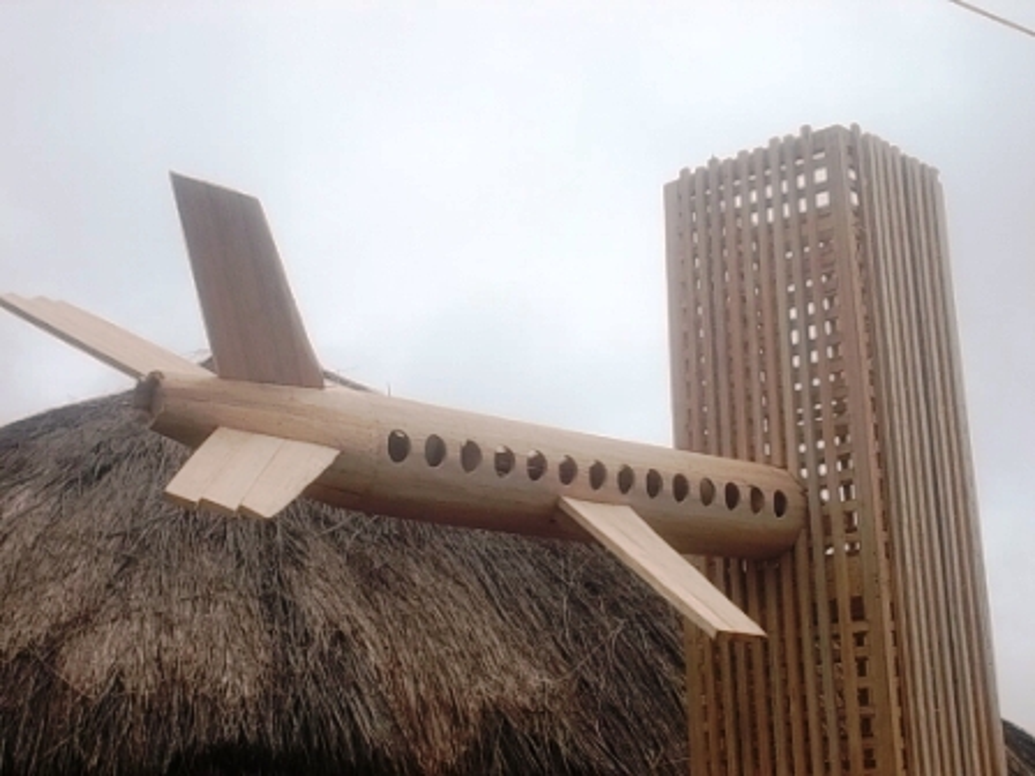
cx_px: 518
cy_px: 388
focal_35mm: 56
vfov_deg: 26.1
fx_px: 1674
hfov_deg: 34.3
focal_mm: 7.9
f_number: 4.7
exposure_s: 1/750
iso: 80
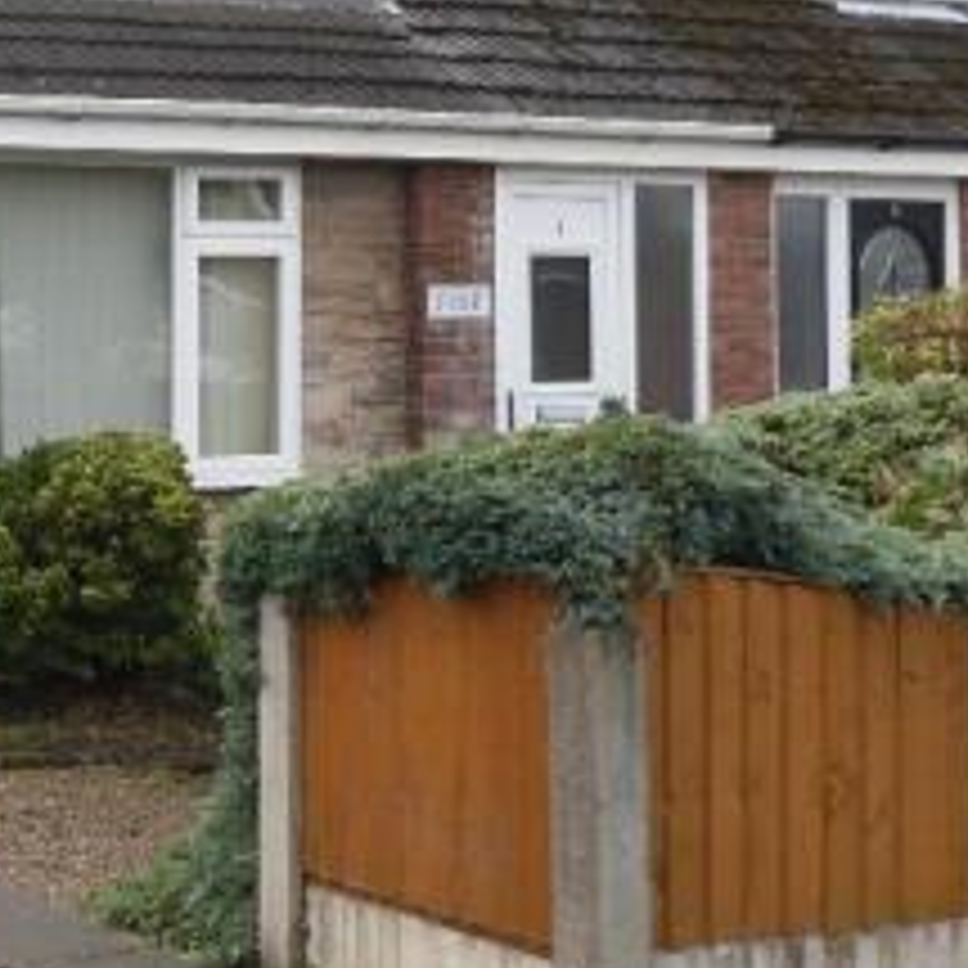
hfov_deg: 19.2
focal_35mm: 84
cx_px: -263
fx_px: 2658
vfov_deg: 20.6
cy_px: 358
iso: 80
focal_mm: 6.3
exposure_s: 1/112
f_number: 3.5
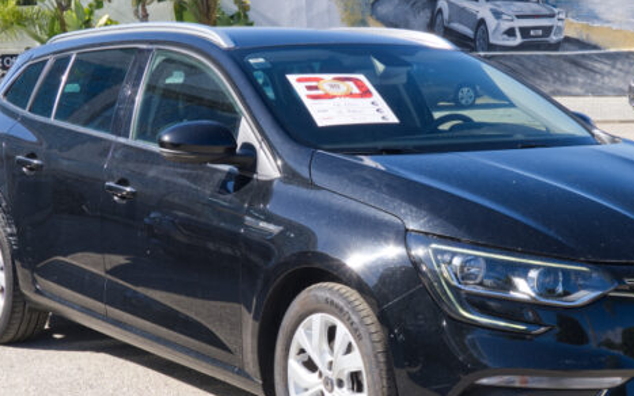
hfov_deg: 27.0
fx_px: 1313
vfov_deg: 17.2
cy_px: 211
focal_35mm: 76
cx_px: 415
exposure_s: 1/180
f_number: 9
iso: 160
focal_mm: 22.8
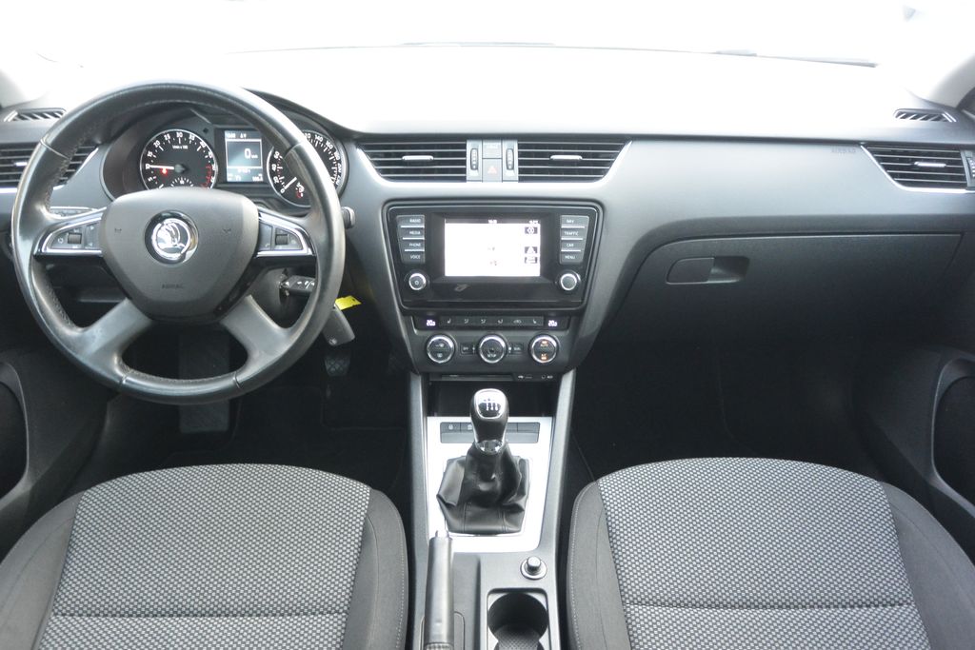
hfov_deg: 67.4
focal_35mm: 27
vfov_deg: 47.9
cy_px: 325
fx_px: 731
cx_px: 488
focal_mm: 10
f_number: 3.5
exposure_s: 1/30
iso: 900
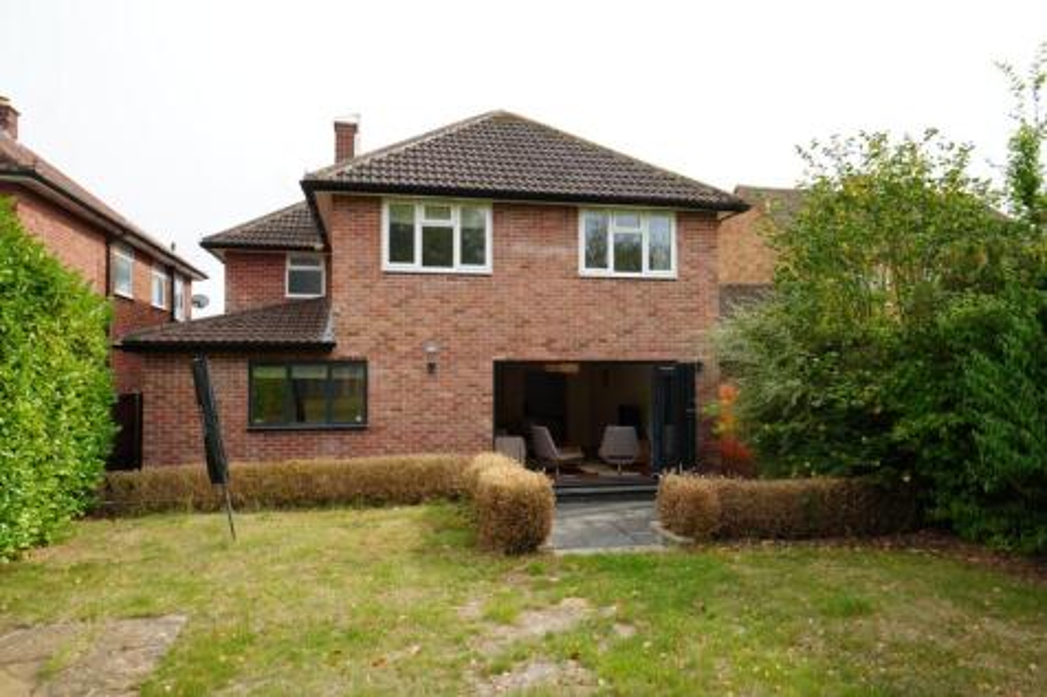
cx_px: 524
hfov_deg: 73.8
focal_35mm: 24
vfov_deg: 53.1
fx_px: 698
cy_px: 348
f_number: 5.6
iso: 100
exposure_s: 1/160
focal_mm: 16
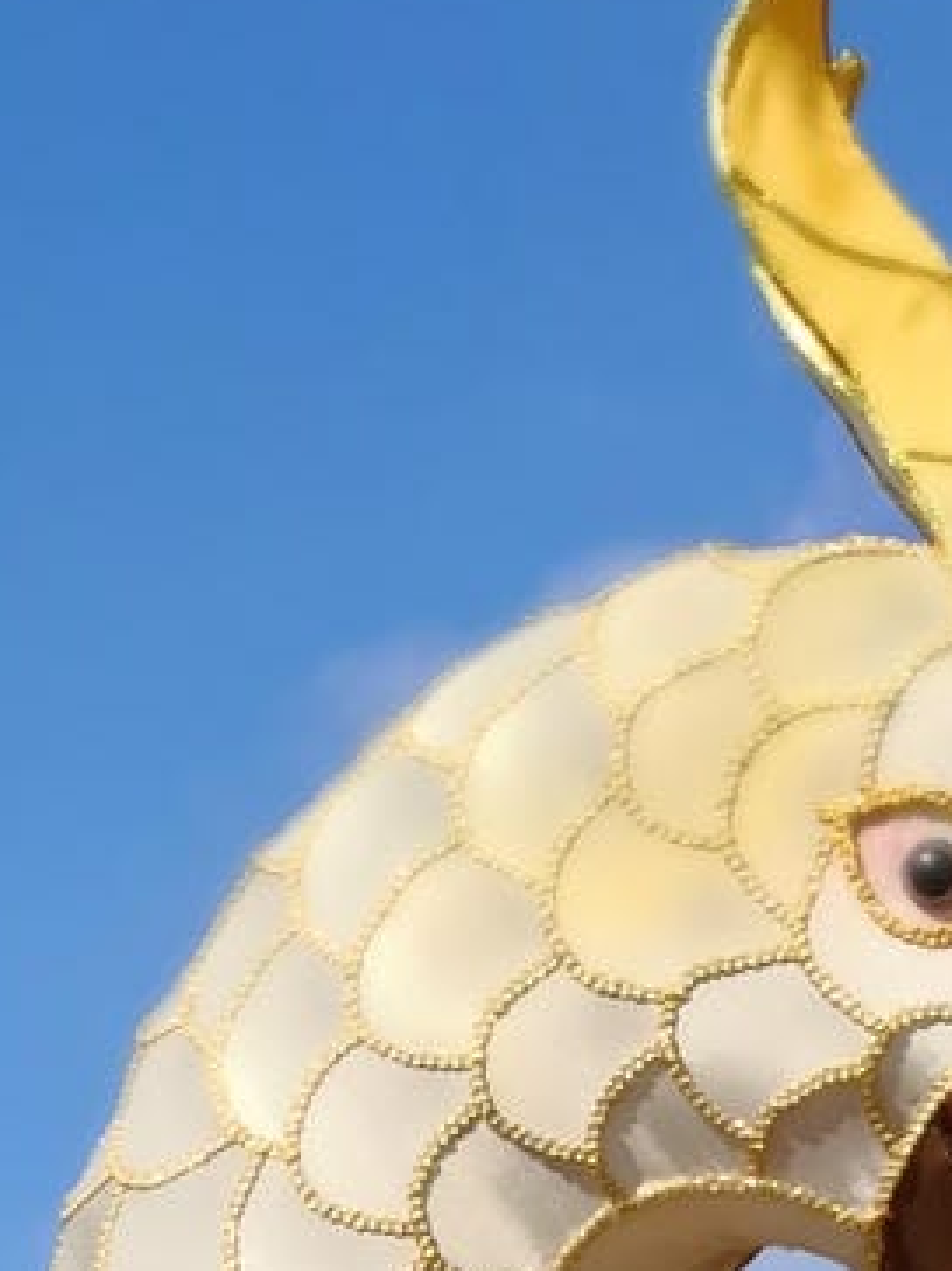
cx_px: 217
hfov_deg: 12.4
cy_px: 2356
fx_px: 4366
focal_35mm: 119
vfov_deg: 14.4
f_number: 4
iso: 50
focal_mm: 3.95
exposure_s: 1/2732
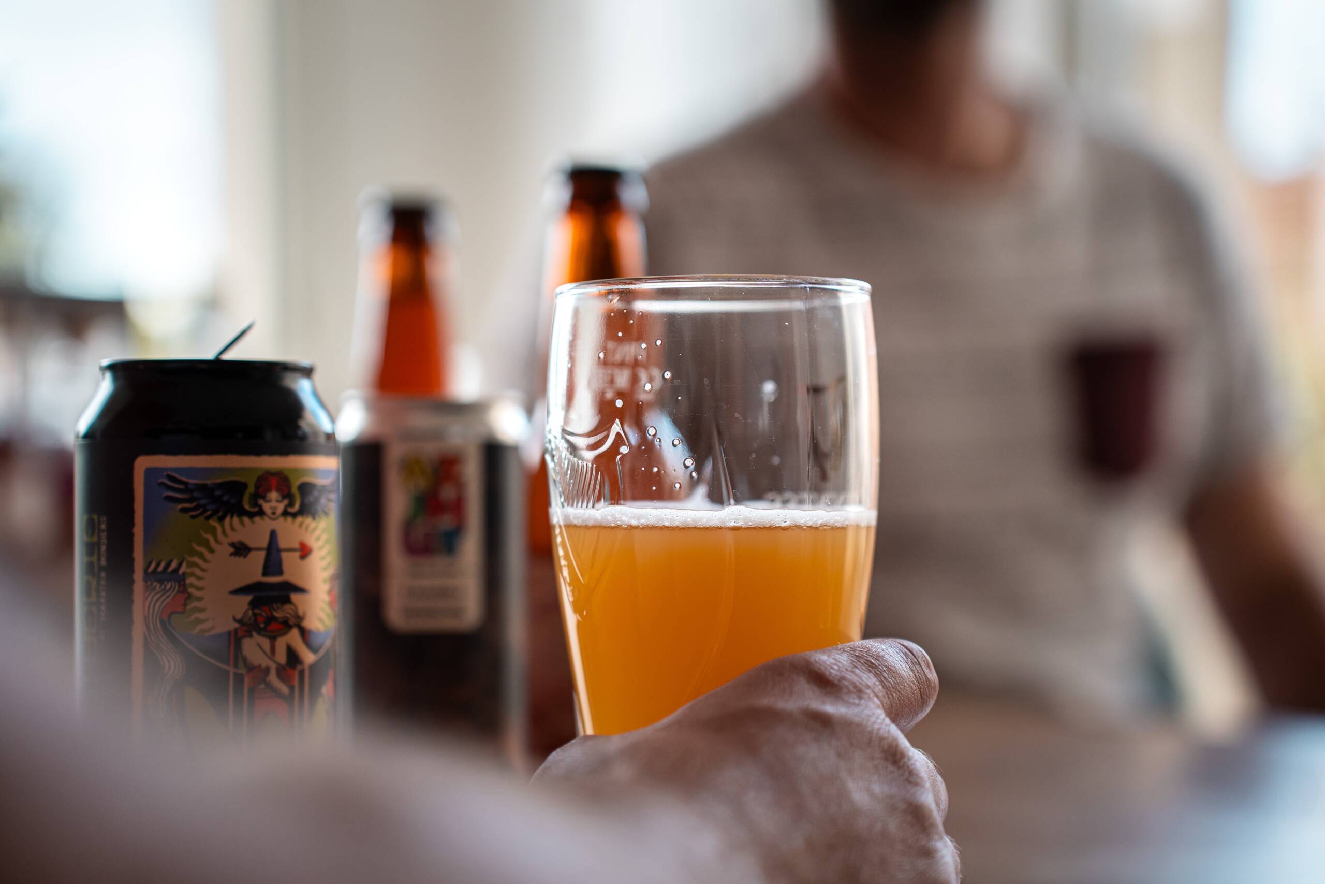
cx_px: 662
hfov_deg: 27.0
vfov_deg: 18.2
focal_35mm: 75
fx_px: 2760
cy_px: 442
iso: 250
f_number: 2.8
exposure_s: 1/320
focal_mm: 75
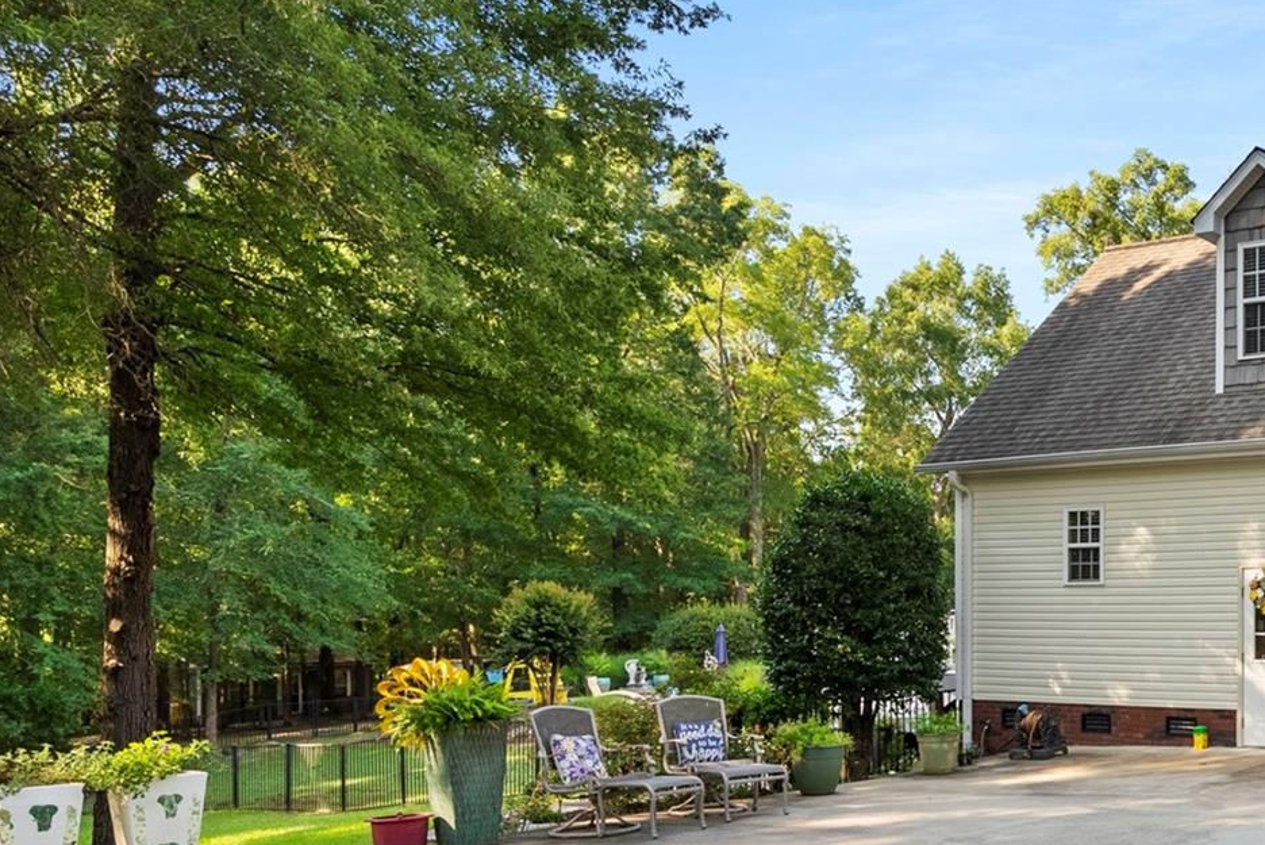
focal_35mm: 35
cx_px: 1314
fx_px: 1230
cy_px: 604
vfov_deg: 37.2
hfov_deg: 44.6
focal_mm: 16
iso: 200
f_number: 9
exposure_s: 1/60
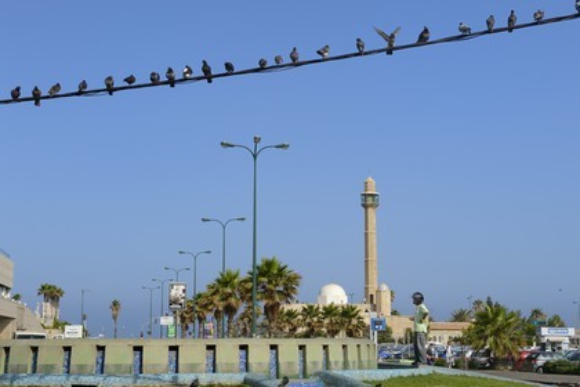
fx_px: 902
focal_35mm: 56
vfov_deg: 24.2
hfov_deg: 35.6
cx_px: 290
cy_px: 194
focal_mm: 56
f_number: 18
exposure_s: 1/250
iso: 400
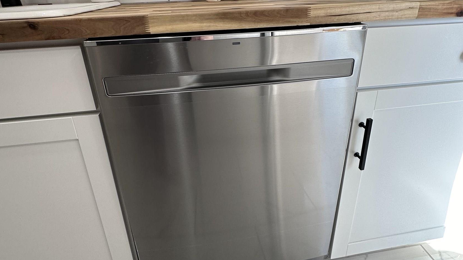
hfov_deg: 83.8
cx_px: 228
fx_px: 258
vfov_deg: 52.8
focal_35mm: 21
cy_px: 91
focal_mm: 2.22
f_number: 2.2
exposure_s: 1/120
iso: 80
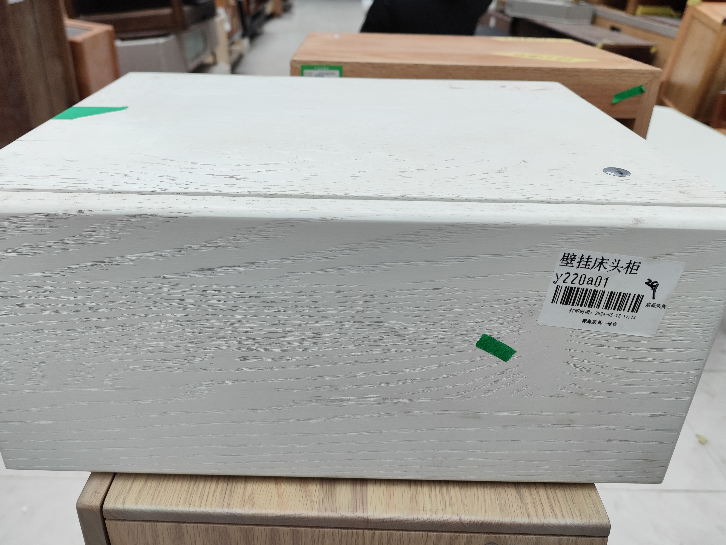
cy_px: 248
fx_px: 566
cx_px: 345
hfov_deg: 65.3
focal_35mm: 27
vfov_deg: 51.3
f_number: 1.65
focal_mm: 6.14
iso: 125
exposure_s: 1/100
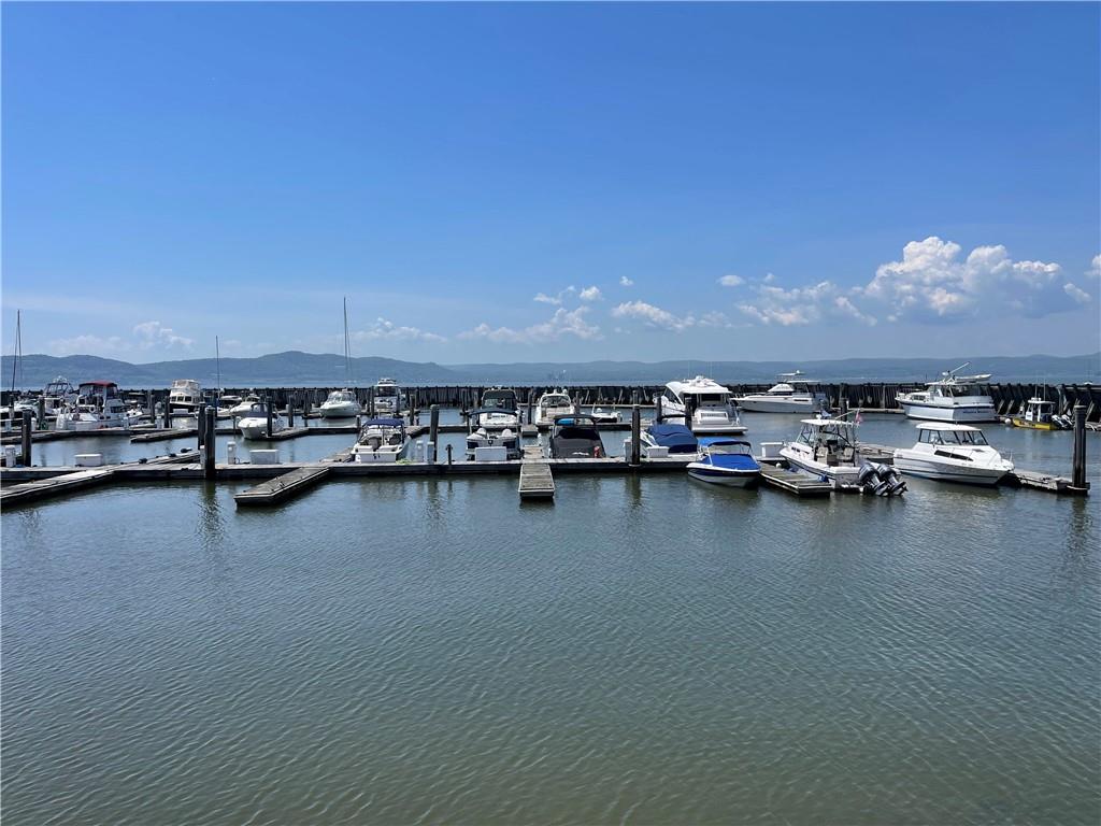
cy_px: 413
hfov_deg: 69.4
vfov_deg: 54.9
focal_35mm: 25
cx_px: 550
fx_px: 795
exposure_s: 1/4717
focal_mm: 5.1
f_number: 1.6
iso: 32
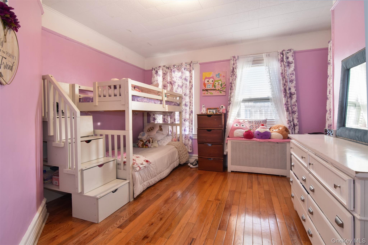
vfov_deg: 72.0
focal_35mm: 16
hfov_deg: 95.0
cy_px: 122
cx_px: 184
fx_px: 169
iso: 800
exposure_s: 1/20
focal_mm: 11
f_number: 8
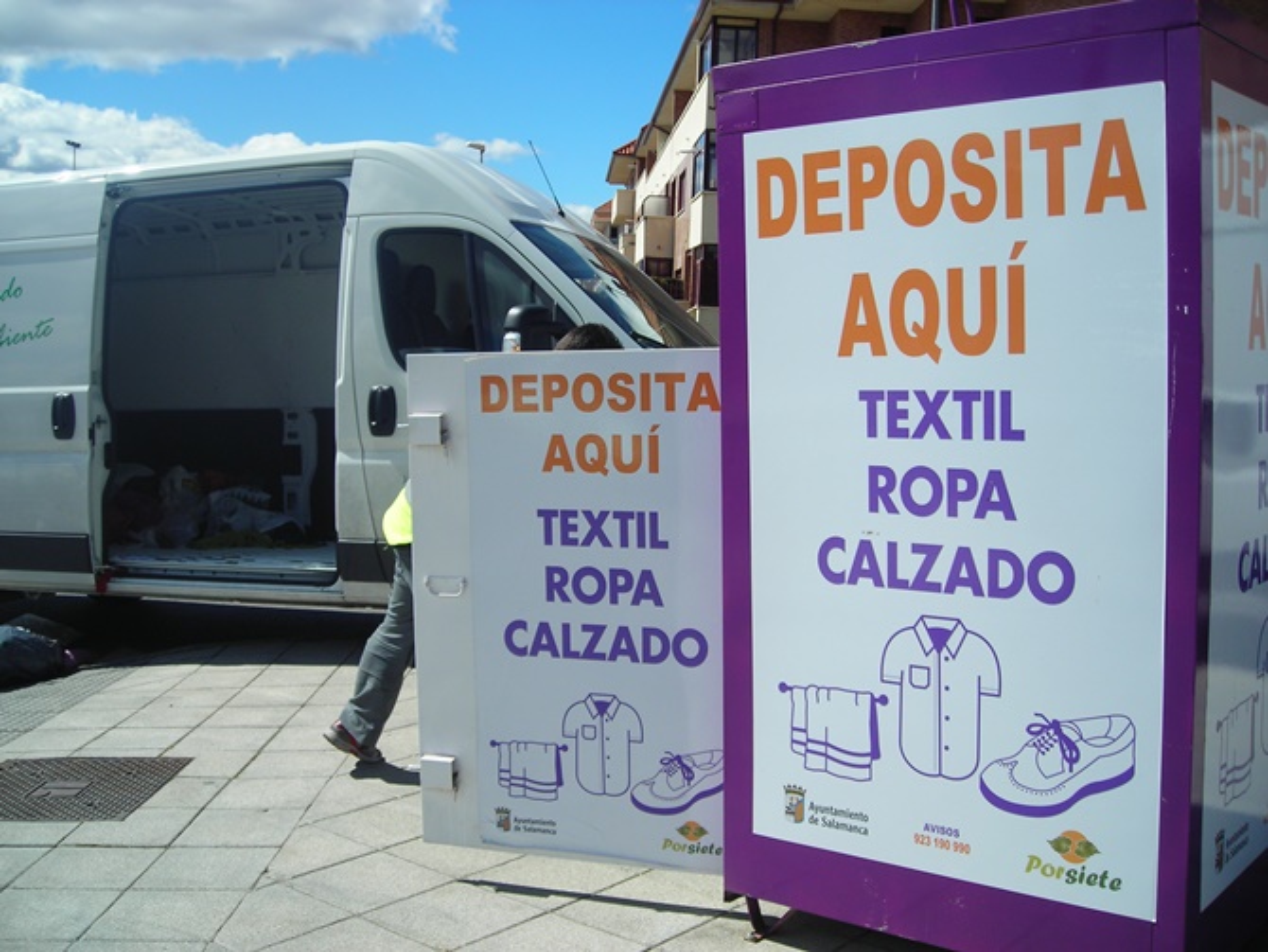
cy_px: 476
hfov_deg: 49.0
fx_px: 1392
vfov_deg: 37.7
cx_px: 634
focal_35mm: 38
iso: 50
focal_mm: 6.3
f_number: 6.4
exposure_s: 1/304
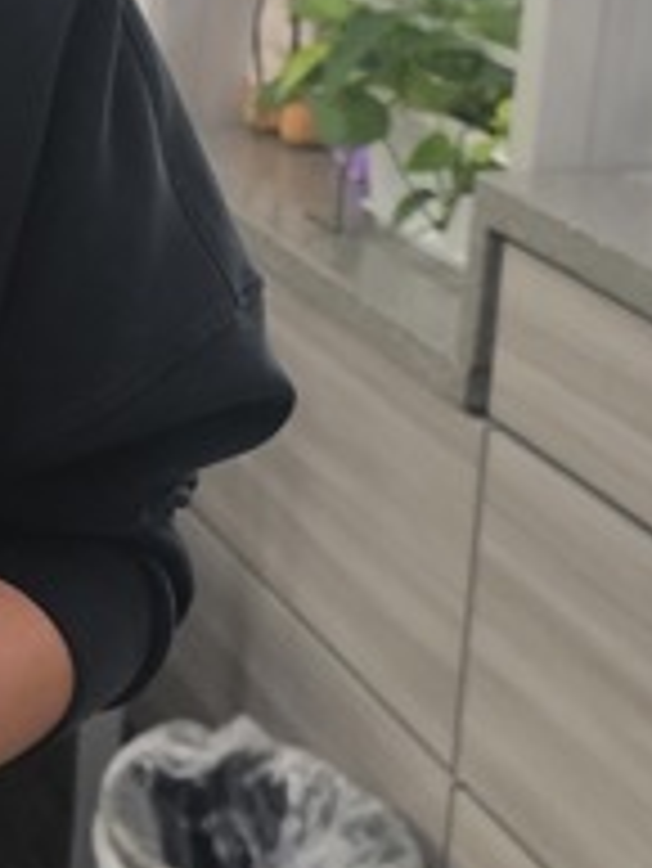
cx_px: -589
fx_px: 3060
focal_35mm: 122
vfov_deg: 16.1
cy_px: 432
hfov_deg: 11.2
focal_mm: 6.3
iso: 250
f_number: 1.7
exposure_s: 1/170
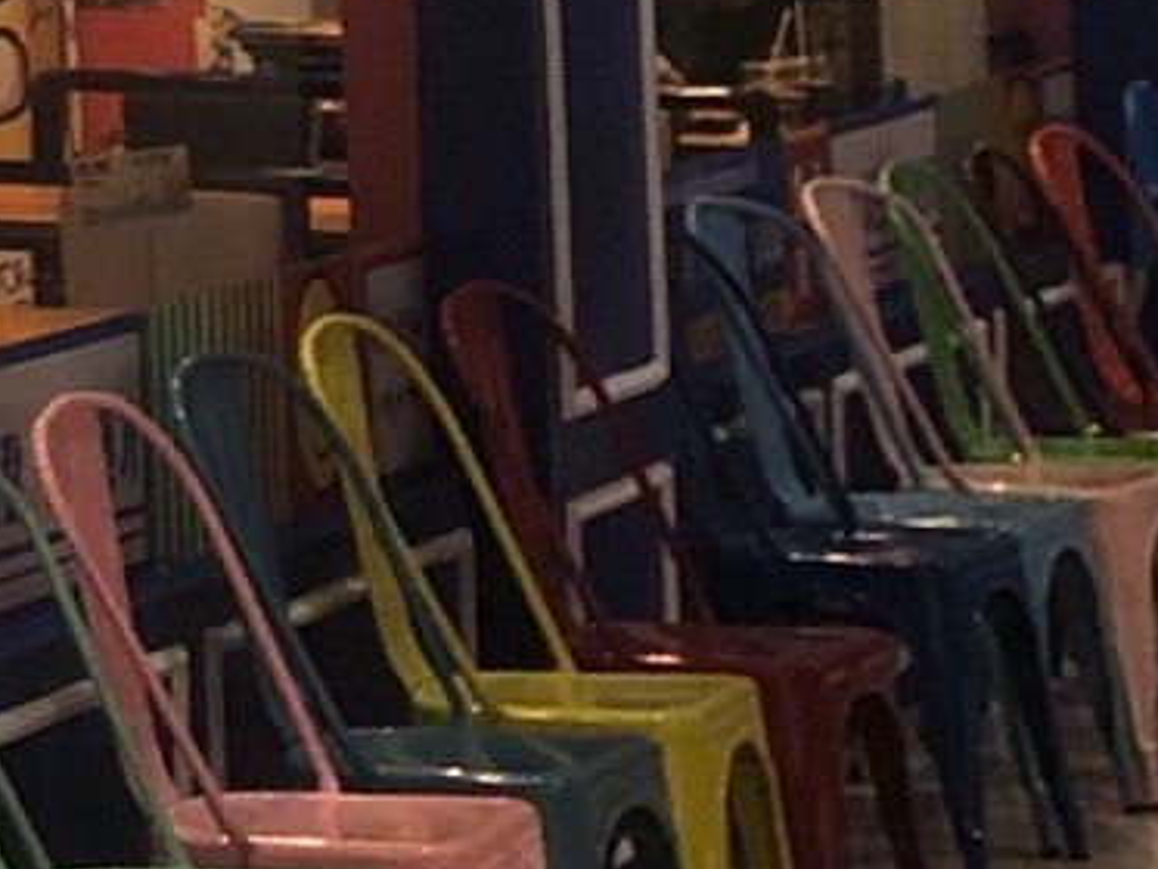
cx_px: -1549
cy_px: -888
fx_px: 6860
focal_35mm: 205
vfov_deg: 7.0
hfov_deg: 8.8
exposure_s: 1/100
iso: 40
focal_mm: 4
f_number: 1.8
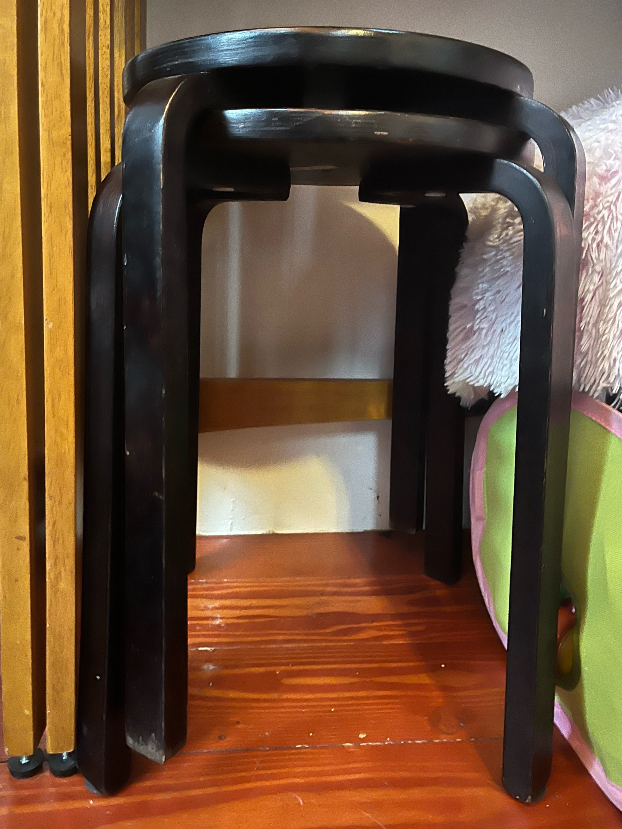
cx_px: 311
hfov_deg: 53.1
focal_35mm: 26
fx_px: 623
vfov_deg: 67.3
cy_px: 414
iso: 800
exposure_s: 1/11
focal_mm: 5.1
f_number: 1.6
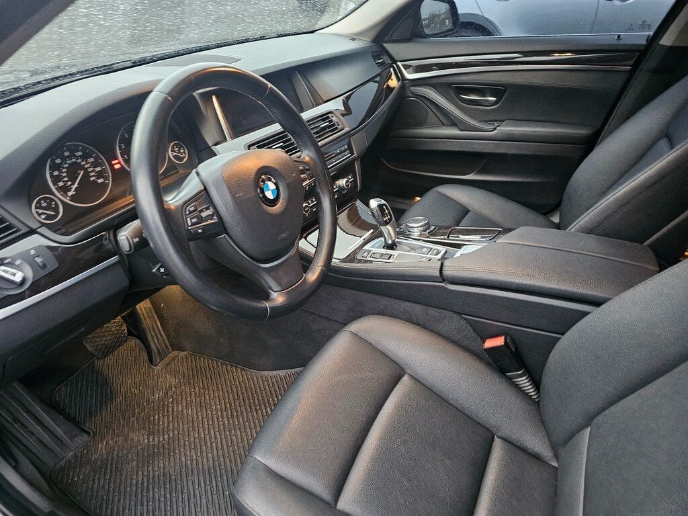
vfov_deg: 58.9
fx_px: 457
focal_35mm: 23
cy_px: 258
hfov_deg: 73.9
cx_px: 344
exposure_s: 1/24
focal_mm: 6.3
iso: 1000
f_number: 1.7
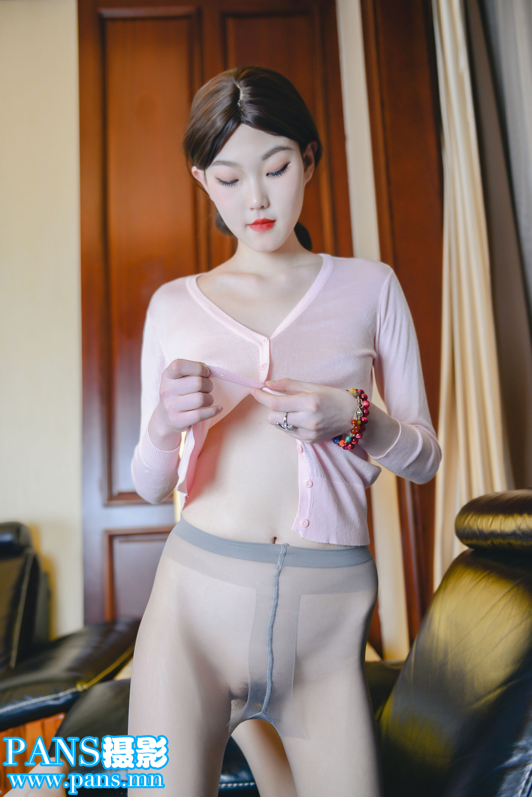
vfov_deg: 55.8
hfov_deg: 38.9
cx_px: 266
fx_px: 753
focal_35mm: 34
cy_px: 398
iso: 500
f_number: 2.8
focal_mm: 34
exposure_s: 1/100
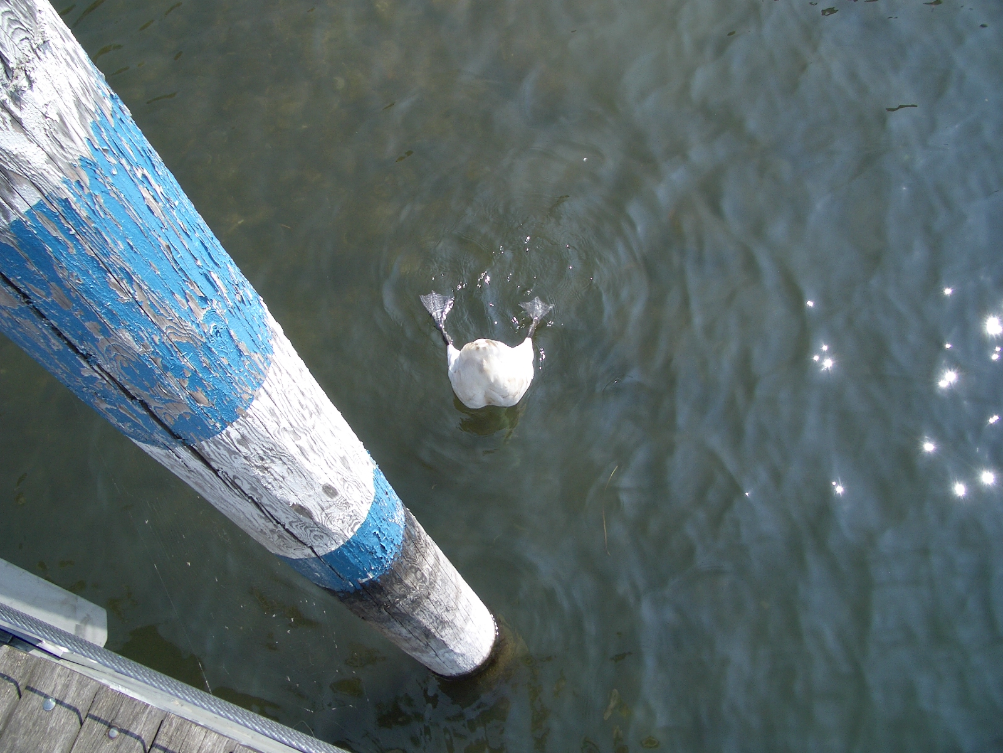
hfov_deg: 52.6
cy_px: 376
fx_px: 1014
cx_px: 502
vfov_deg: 40.7
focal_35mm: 35
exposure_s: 1/250
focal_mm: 5.8
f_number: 4.3
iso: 50
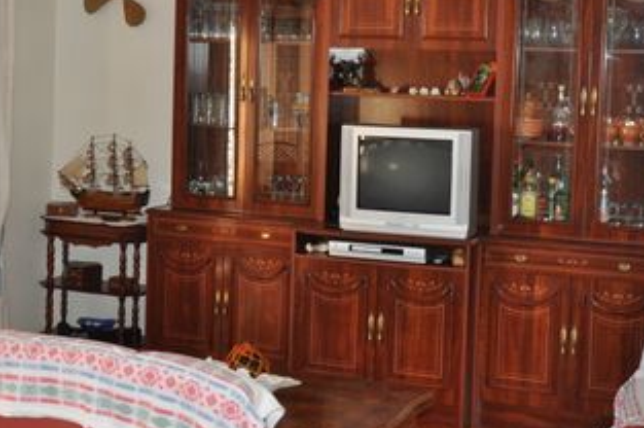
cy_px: 124
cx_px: 302
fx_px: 1233
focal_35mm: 69
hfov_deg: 29.3
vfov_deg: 19.6
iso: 800
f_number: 3.8
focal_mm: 24
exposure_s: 1/60
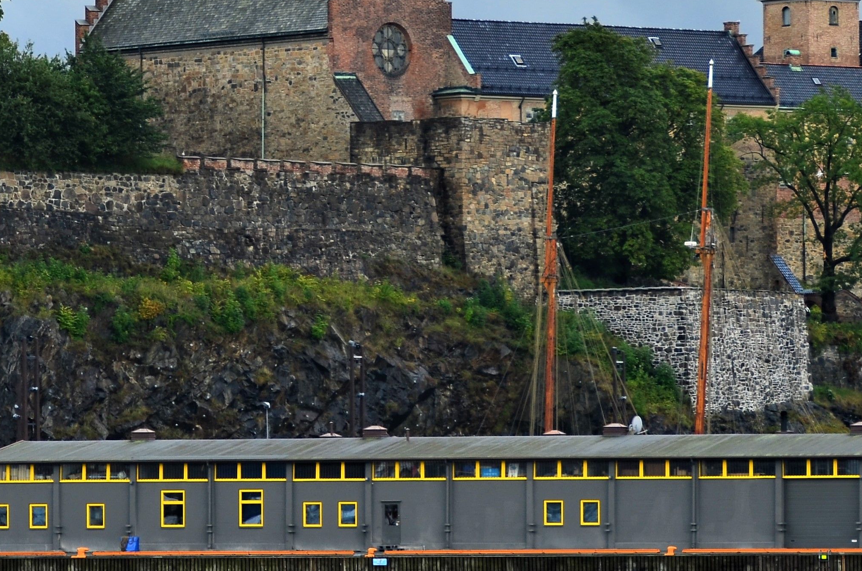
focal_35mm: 300
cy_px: 226
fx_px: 7169
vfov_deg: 4.6
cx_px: 358
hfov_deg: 6.9
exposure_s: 1/250
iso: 100
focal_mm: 82
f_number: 5
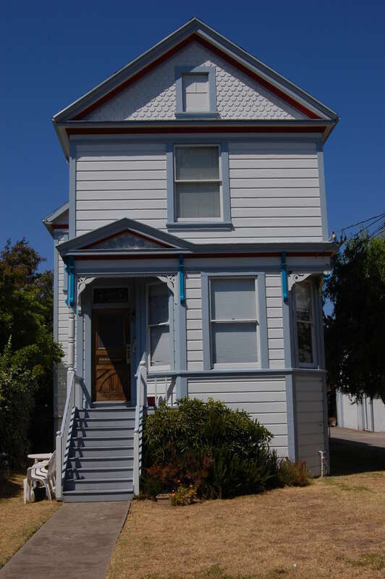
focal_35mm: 42
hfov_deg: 31.8
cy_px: 290
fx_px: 675
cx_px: 192
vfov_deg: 46.4
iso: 200
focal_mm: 28
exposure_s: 1/250
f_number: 16
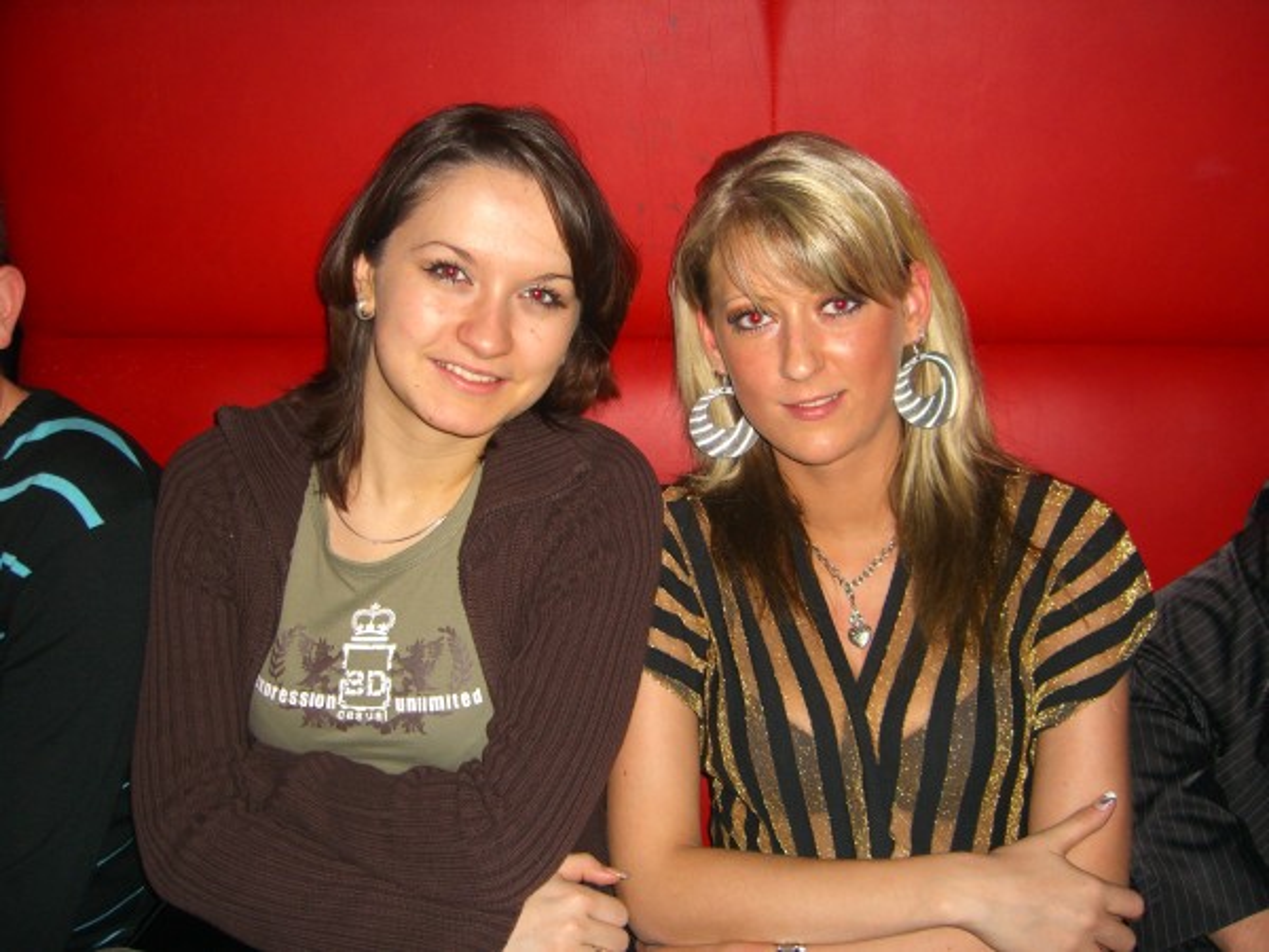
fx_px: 1393
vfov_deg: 37.7
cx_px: 634
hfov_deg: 49.0
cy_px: 476
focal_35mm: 38
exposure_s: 1/60
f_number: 2.8
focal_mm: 7.9
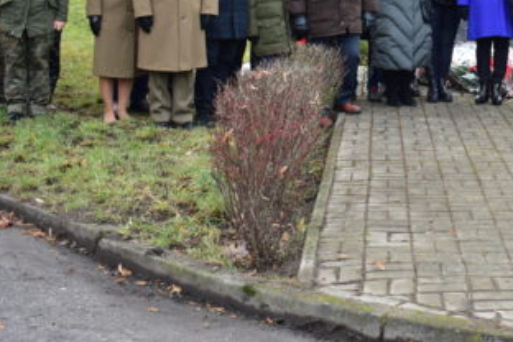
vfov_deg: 15.3
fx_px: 1240
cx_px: 536
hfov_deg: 22.3
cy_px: -38
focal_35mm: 87
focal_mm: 26
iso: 500
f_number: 5
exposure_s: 1/160
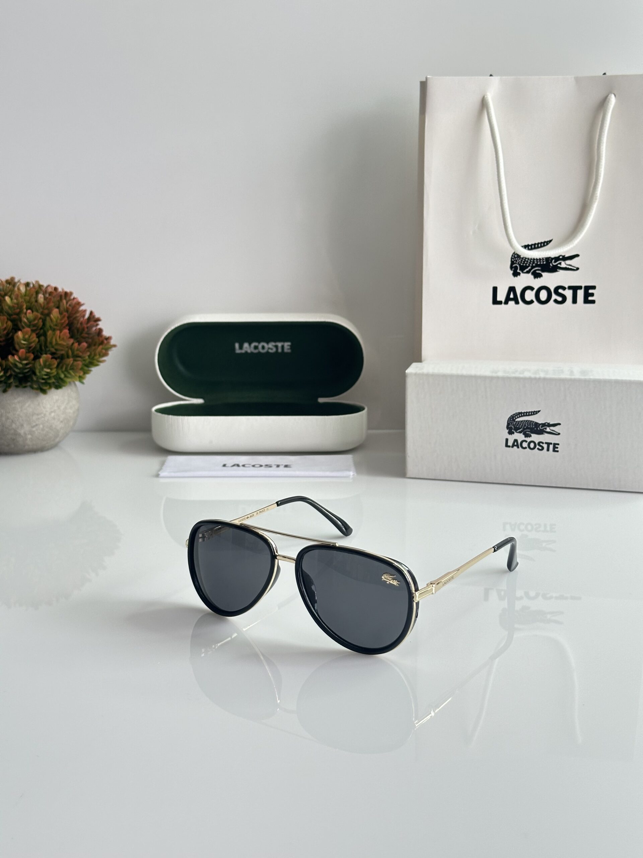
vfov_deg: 39.7
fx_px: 1189
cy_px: 429
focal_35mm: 48
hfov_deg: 30.3
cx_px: 322
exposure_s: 1/60
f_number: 1.78
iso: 100
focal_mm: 6.86
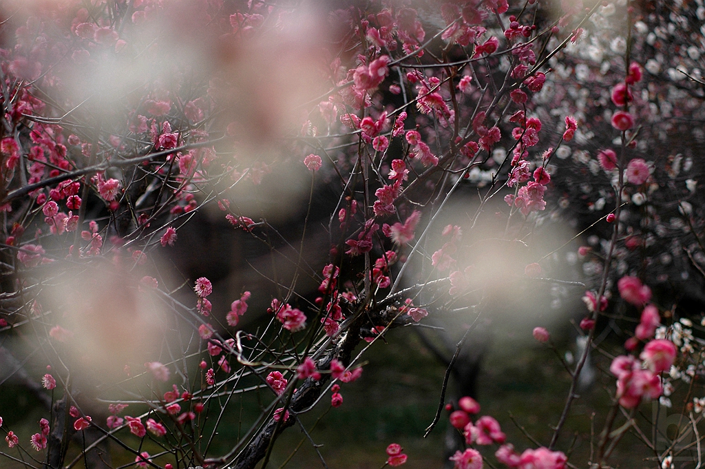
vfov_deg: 13.0
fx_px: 2055
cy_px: 234
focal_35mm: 105
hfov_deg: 19.5
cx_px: 352
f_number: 4.5
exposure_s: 1/500
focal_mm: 70
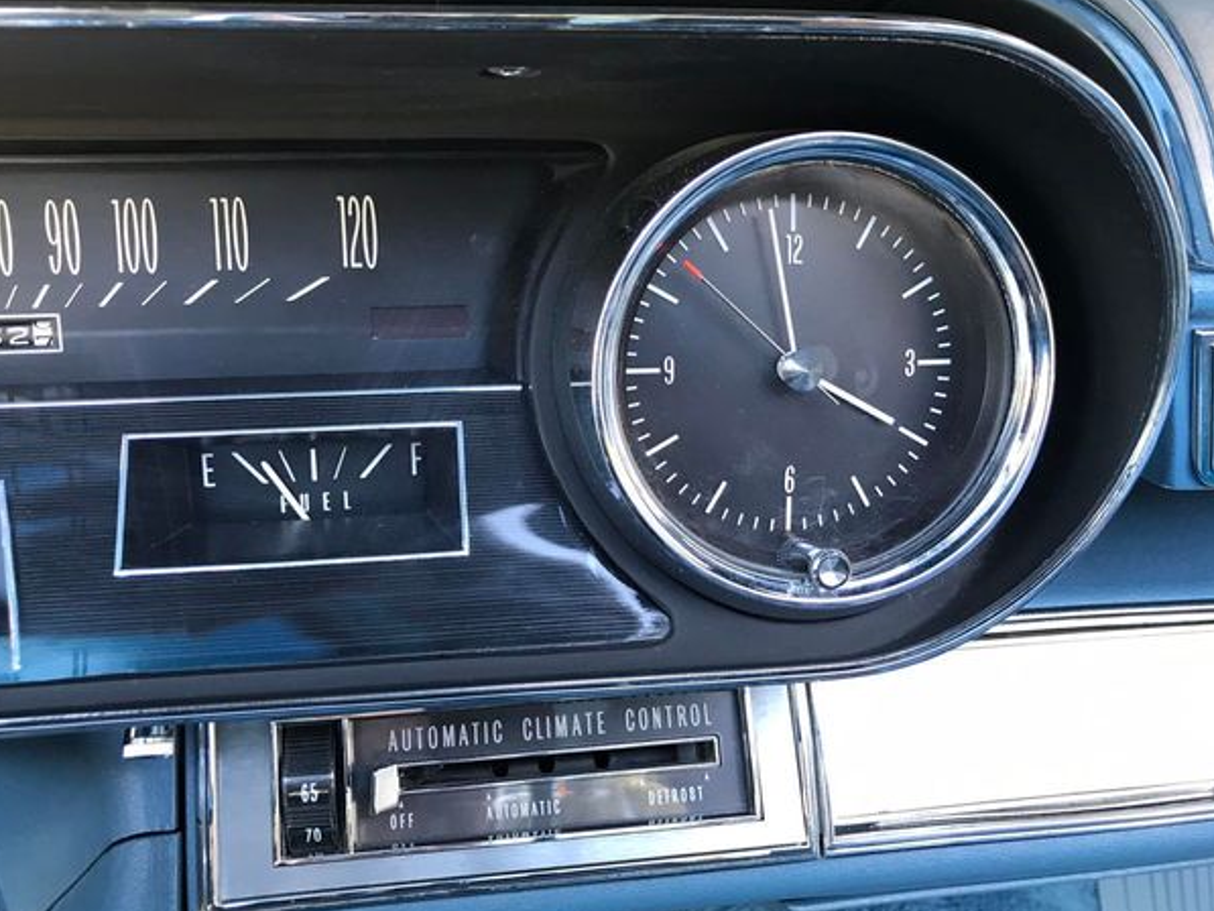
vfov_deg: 46.8
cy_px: 437
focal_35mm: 30
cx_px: 573
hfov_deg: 59.9
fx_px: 1052
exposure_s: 1/31
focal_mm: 3.99
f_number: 1.8
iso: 32
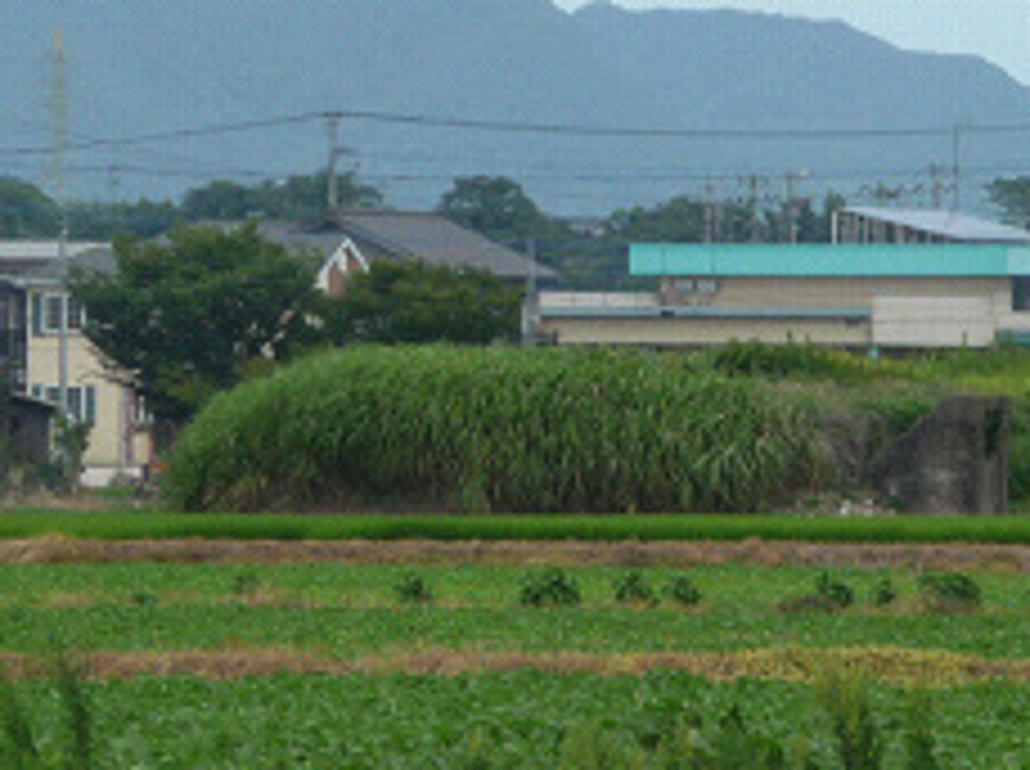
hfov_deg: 2.8
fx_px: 21212
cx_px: 807
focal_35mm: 714
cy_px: 250
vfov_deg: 2.1
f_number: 4.9
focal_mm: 47
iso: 100
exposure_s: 1/500
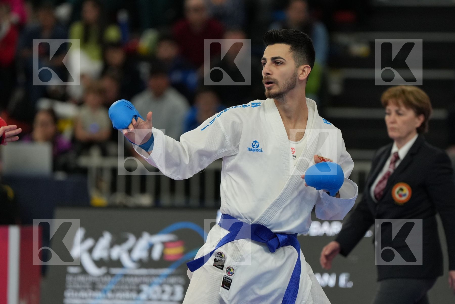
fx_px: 3791
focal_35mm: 300
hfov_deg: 6.9
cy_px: 152
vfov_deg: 4.6
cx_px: 228
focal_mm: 200
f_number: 2.8
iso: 1600
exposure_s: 1/1000
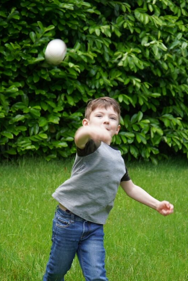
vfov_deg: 25.8
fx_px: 610
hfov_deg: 17.5
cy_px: 184
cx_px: 87
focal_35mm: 78
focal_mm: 48
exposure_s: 1/160
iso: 160
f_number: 4.5
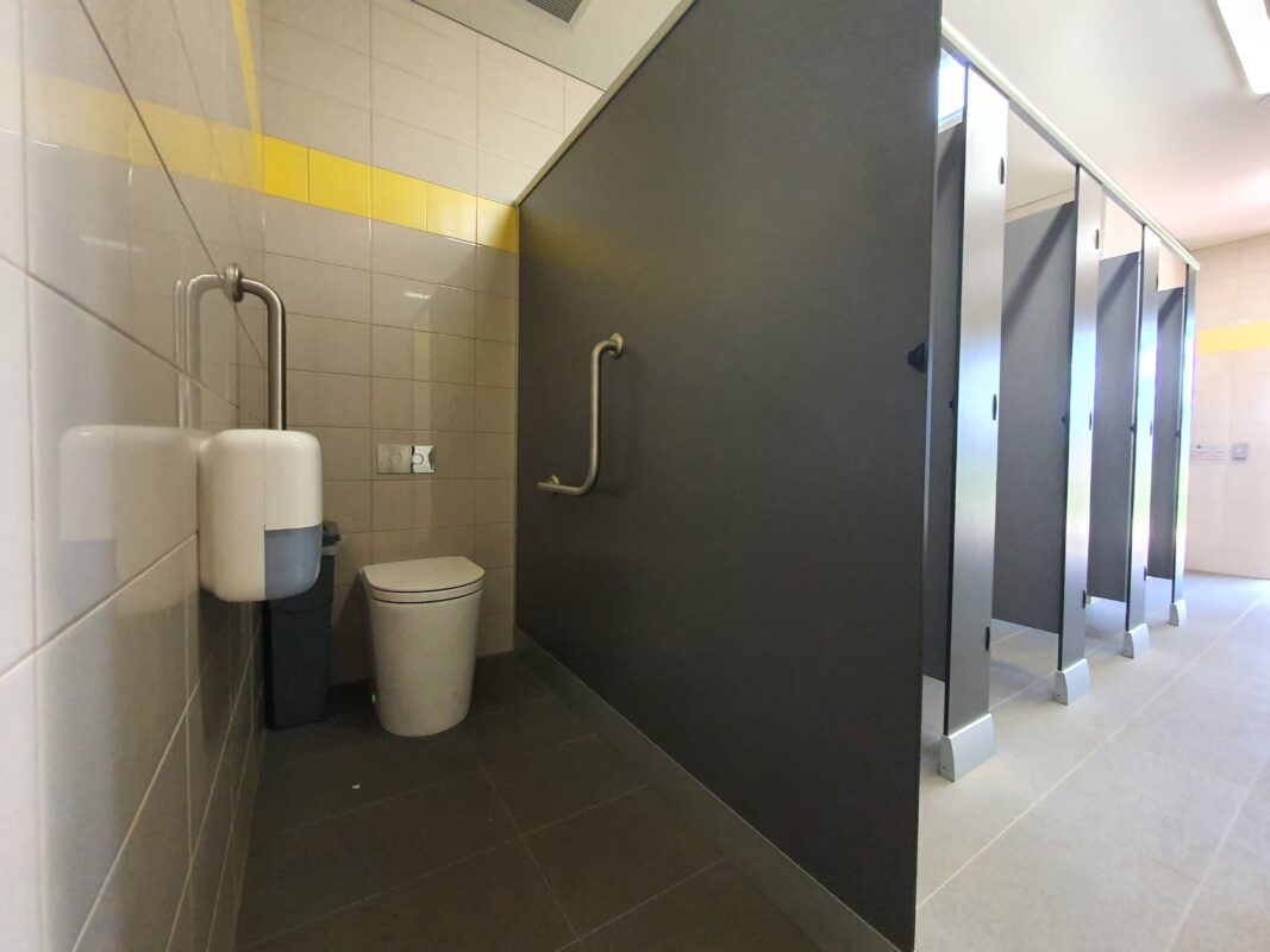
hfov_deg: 106.2
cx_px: 635
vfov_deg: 89.9
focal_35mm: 13
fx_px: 477
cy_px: 476
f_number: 2.2
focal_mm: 1.8
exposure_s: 1/33
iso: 320
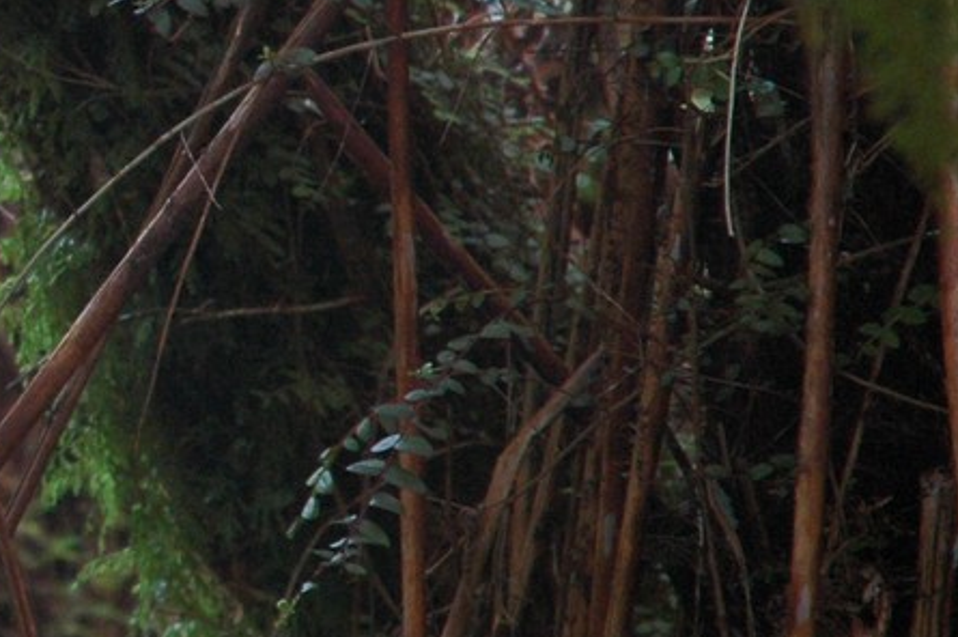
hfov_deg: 5.7
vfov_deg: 3.9
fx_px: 9440
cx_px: -583
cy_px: 75
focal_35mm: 355
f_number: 4.5
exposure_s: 1/30
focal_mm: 70
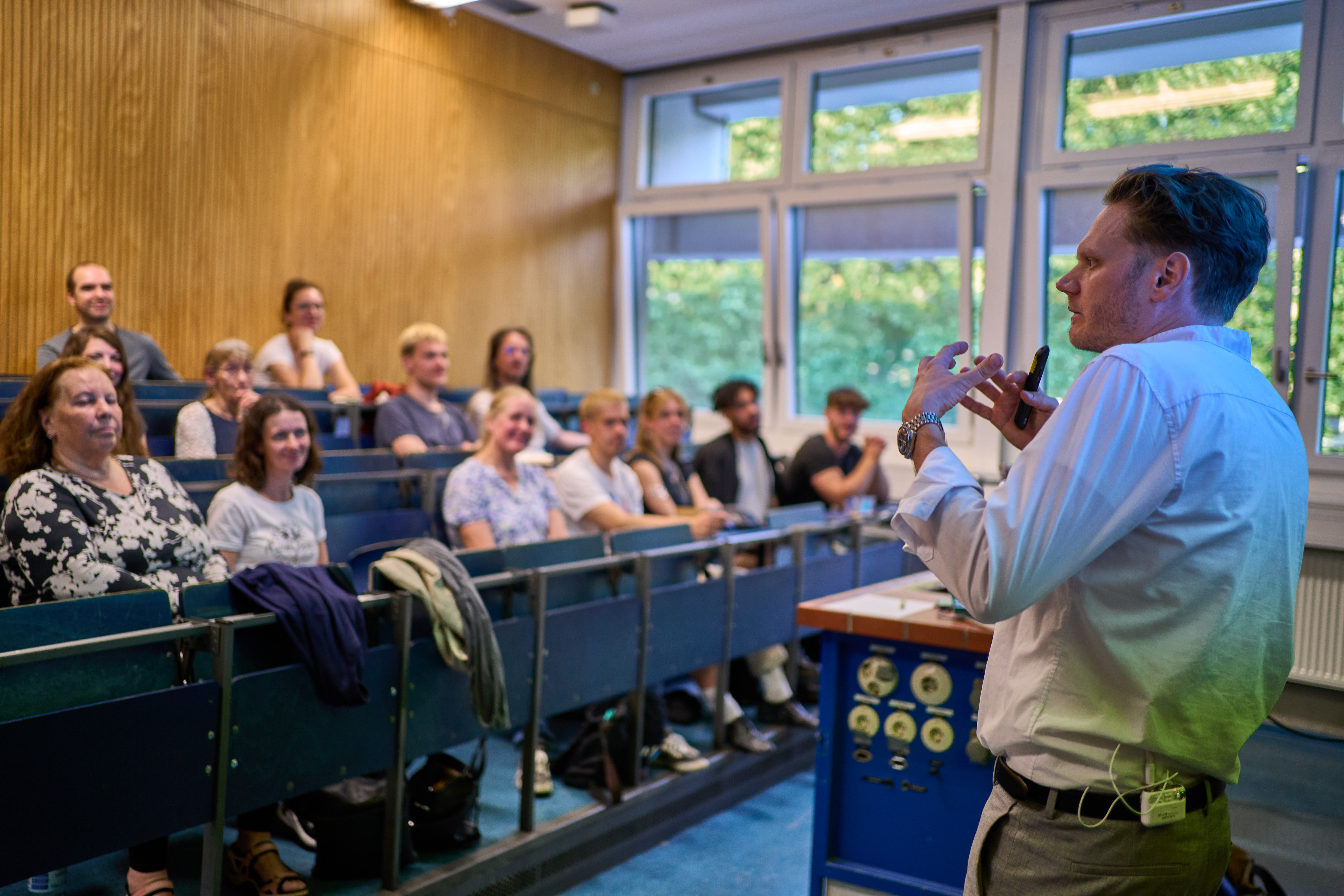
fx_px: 1307
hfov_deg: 54.4
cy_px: 448
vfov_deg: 37.9
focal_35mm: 35
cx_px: 672
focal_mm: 35
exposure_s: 1/250
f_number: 1.8
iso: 500
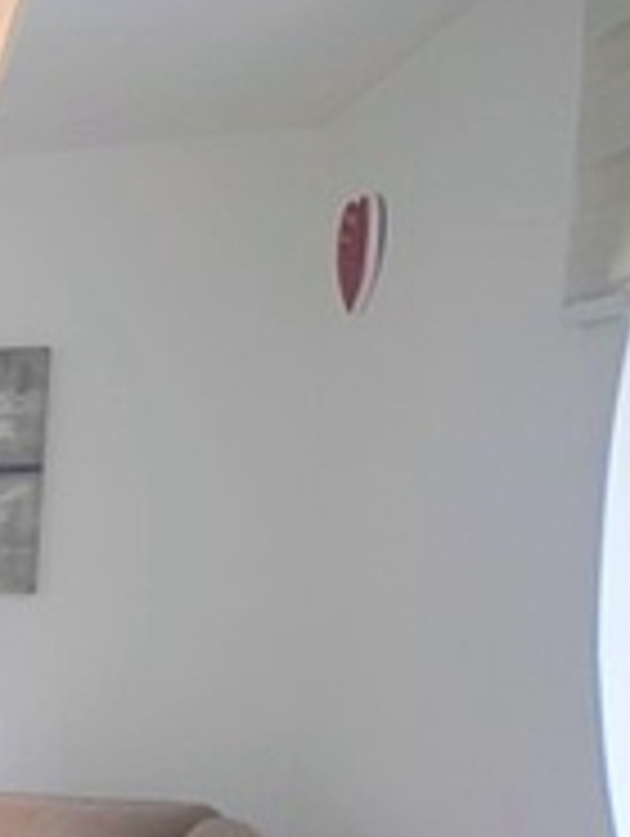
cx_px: -952
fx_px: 1356
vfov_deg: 34.1
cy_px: 540
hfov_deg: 14.3
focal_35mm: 56
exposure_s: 1/60
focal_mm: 10
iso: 450
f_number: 4
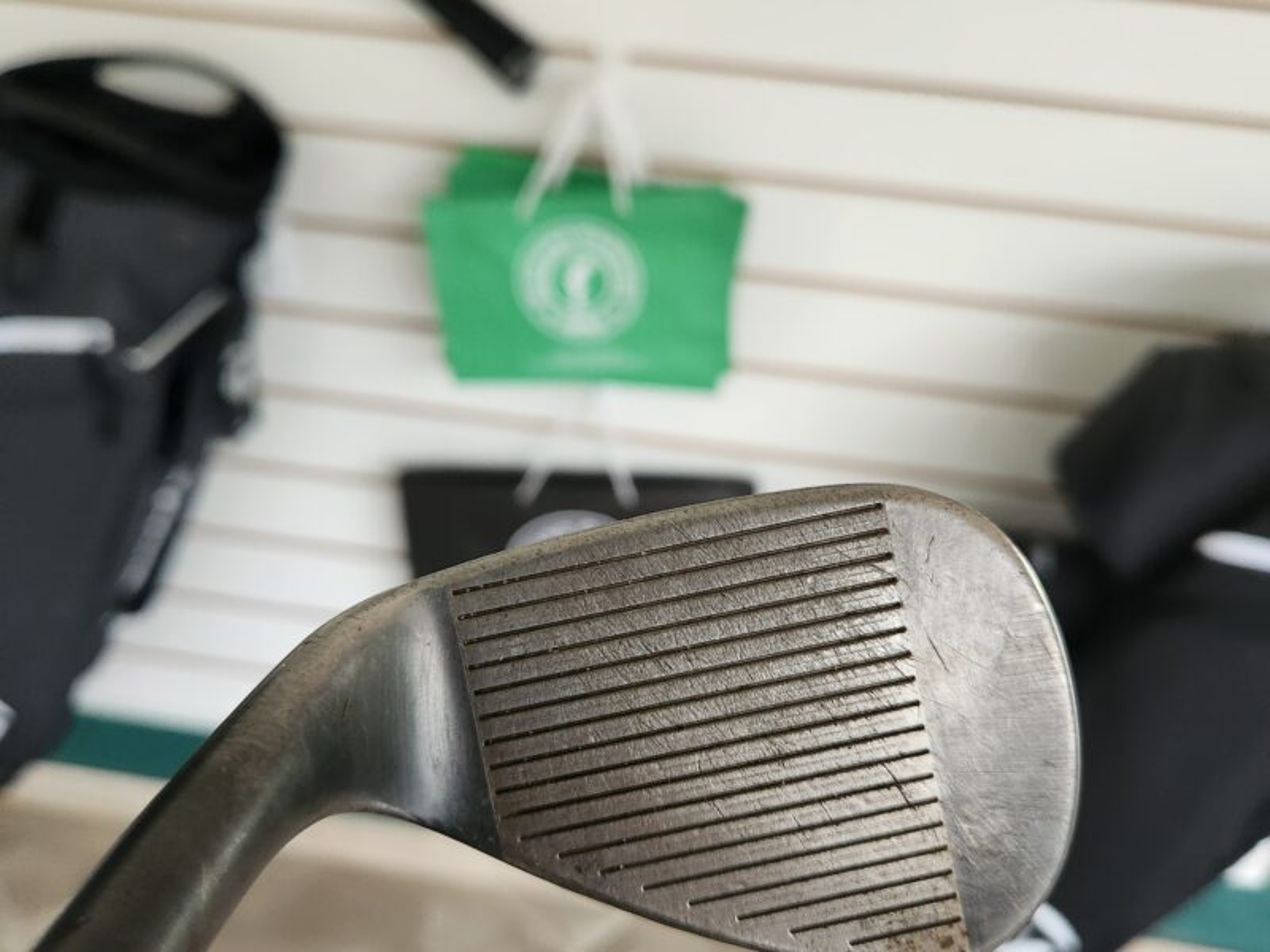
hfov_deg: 73.9
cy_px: 476
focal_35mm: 23
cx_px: 635
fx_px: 844
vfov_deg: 58.9
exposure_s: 1/100
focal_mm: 5.4
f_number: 1.8
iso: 400
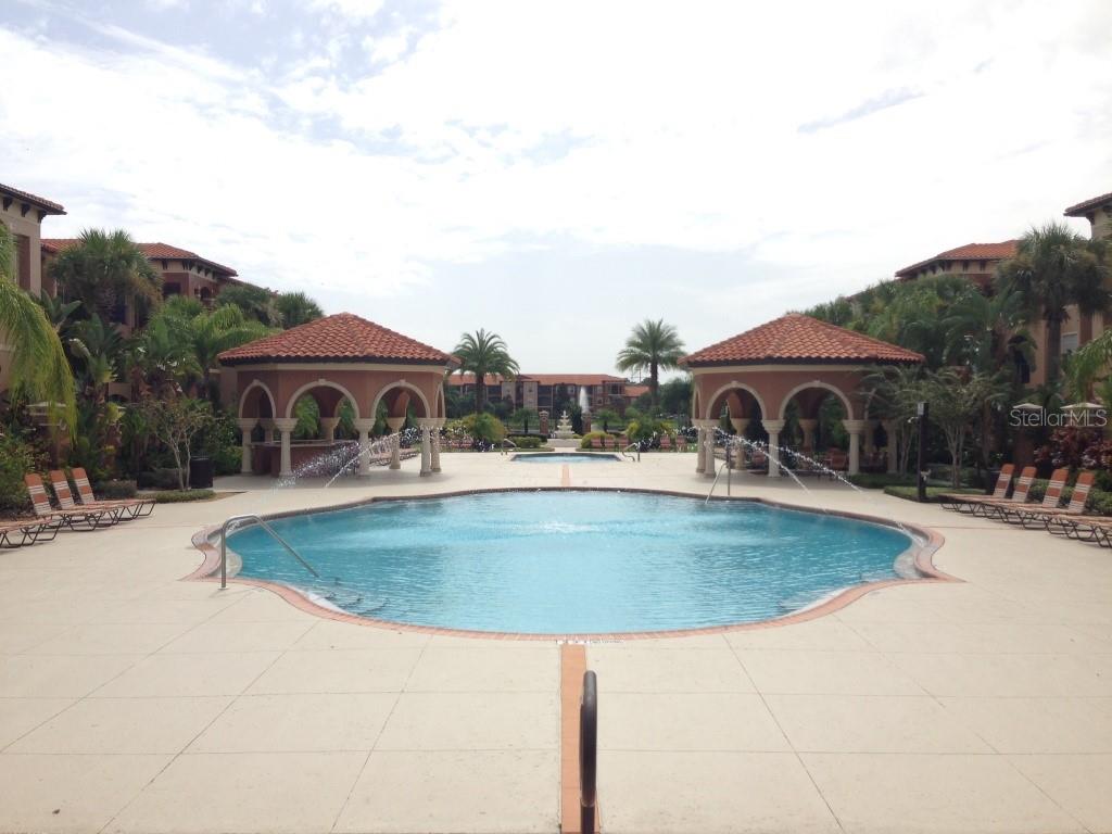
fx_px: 1060
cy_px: 417
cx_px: 556
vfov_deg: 42.9
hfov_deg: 55.4
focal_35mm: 33
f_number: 2.4
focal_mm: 4.12
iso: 50
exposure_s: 1/2008
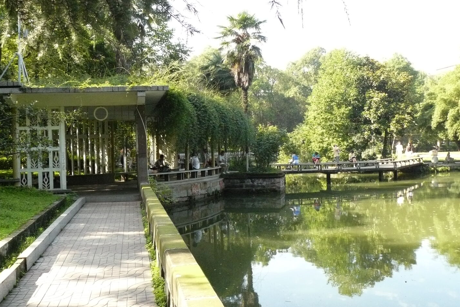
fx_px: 486
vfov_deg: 35.1
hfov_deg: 50.7
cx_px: 232
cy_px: 154
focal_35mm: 38
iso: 400
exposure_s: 1/250
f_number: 4.5
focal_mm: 6
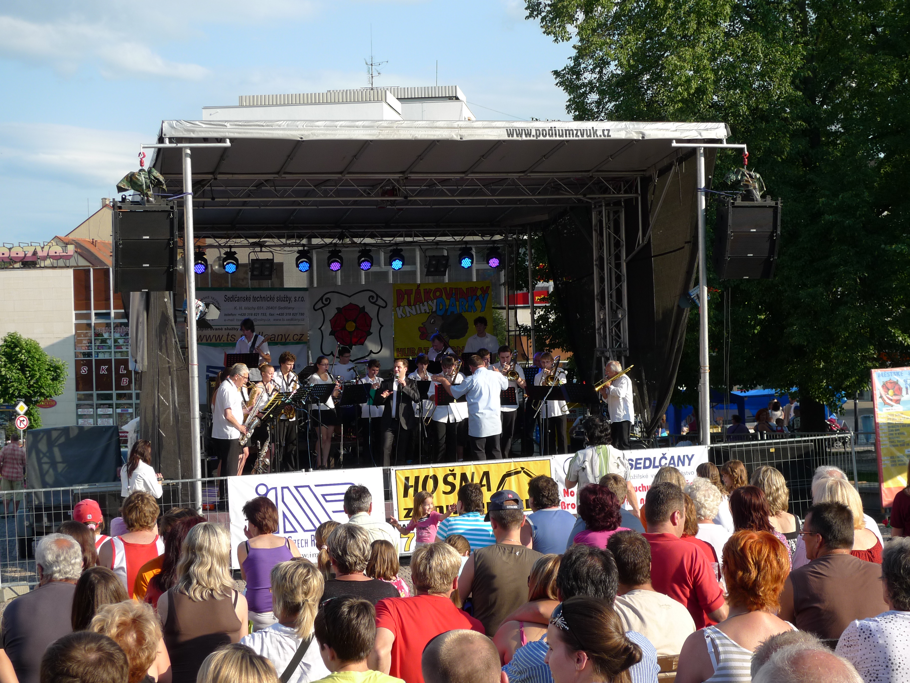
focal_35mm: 60
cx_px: 455
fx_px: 1577
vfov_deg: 24.4
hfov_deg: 32.2
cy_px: 342
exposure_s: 1/500
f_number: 3.5
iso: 80
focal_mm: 12.8
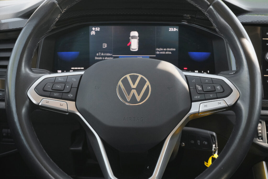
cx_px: 134
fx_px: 506
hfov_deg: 29.7
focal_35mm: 68
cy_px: 90
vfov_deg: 20.0
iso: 2000
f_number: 9
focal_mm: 45
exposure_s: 1/60
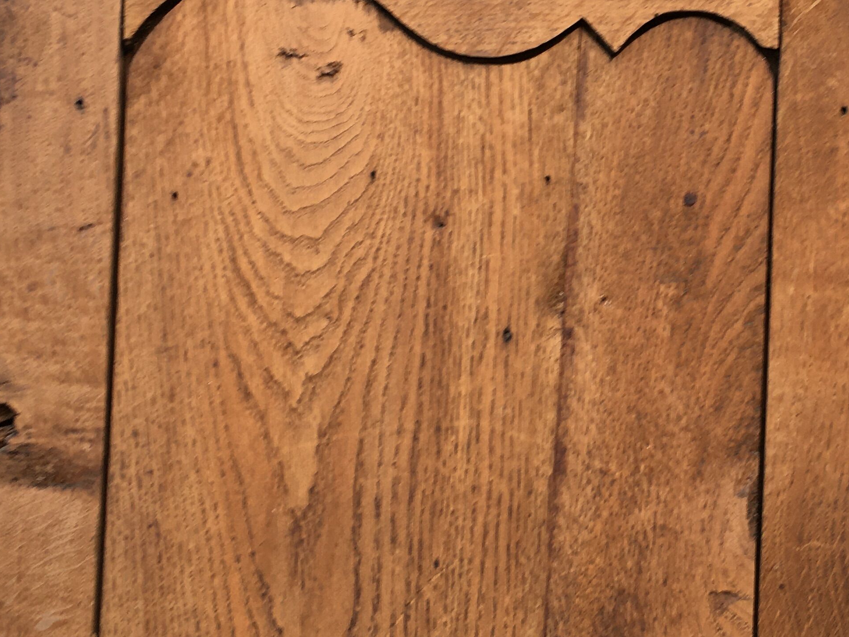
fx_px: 1496
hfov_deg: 31.3
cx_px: 590
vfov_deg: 23.9
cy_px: 194
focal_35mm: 61
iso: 25
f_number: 2.2
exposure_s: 1/50
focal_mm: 4.15
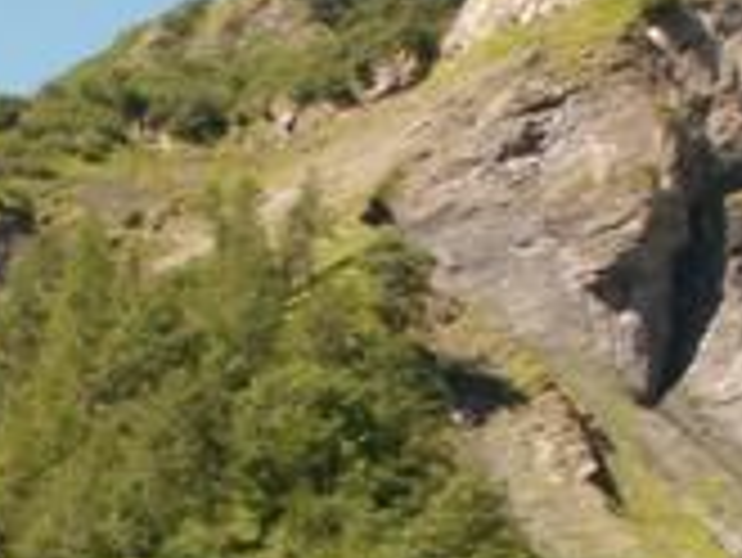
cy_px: 549
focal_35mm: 136
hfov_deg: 14.5
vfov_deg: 10.8
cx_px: 364
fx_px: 2917
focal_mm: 5.86
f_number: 8
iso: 50
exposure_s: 1/50
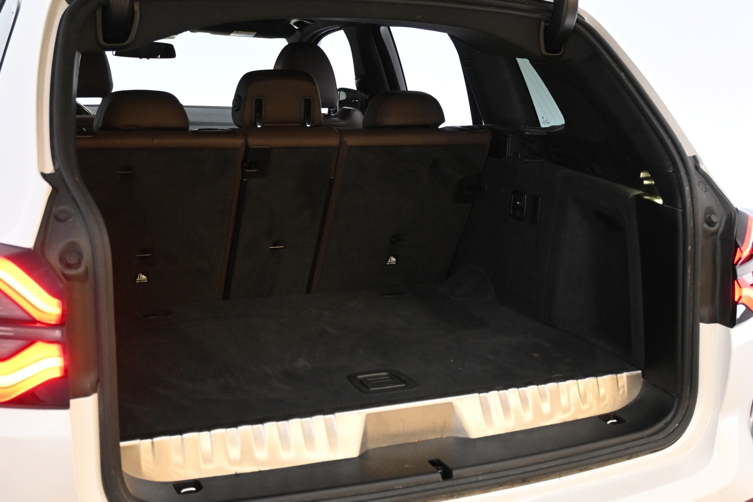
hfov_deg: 43.6
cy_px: 251
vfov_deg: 29.9
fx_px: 941
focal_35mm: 45
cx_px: 376
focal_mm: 30
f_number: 4.8
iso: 3600
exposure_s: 1/50
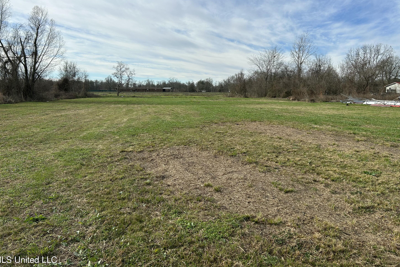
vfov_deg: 46.3
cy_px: 119
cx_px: 200
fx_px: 311
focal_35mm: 28
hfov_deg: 65.5
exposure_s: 1/4444
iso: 50
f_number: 1.5
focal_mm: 5.7
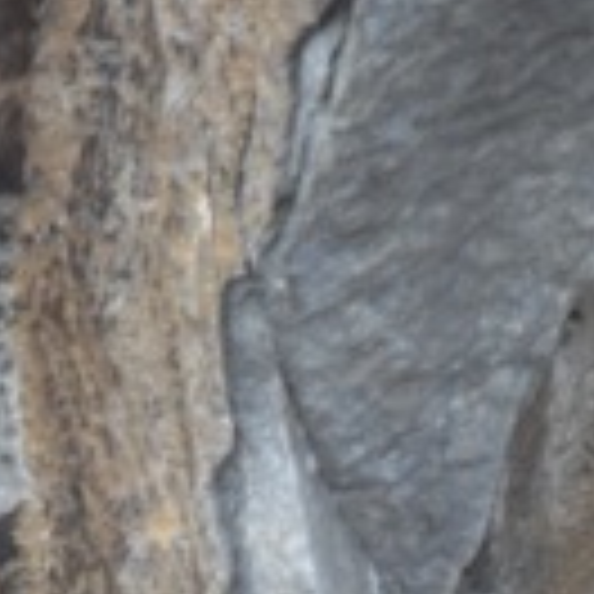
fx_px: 6698
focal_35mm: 345
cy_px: 482
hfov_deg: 5.0
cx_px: 801
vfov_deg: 5.1
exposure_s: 1/45
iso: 200
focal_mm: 19.8
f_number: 4.5
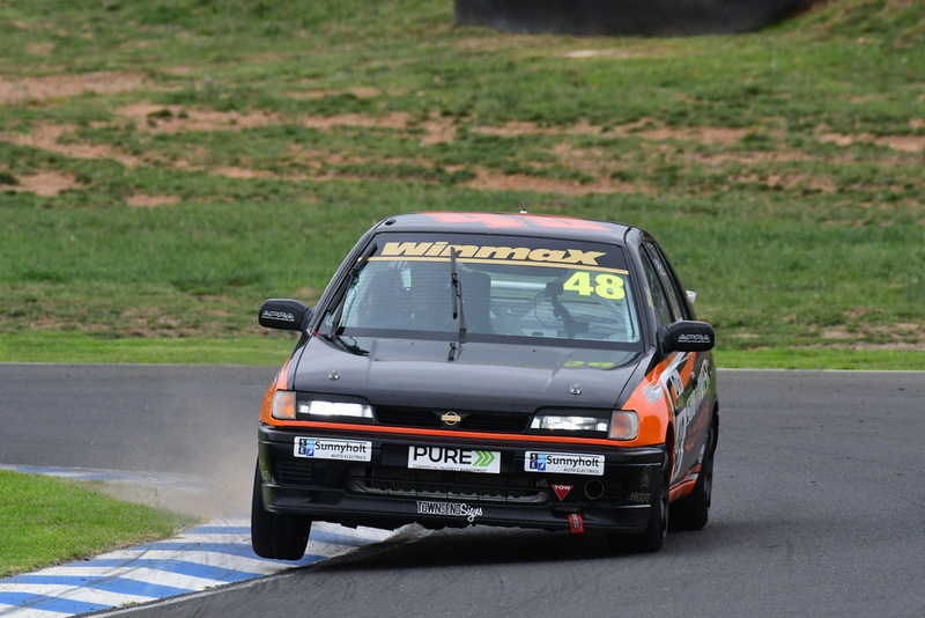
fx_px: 19277
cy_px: 309
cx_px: 462
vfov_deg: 1.8
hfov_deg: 2.7
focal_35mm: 750
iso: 1000
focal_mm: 500
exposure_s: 1/640
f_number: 11
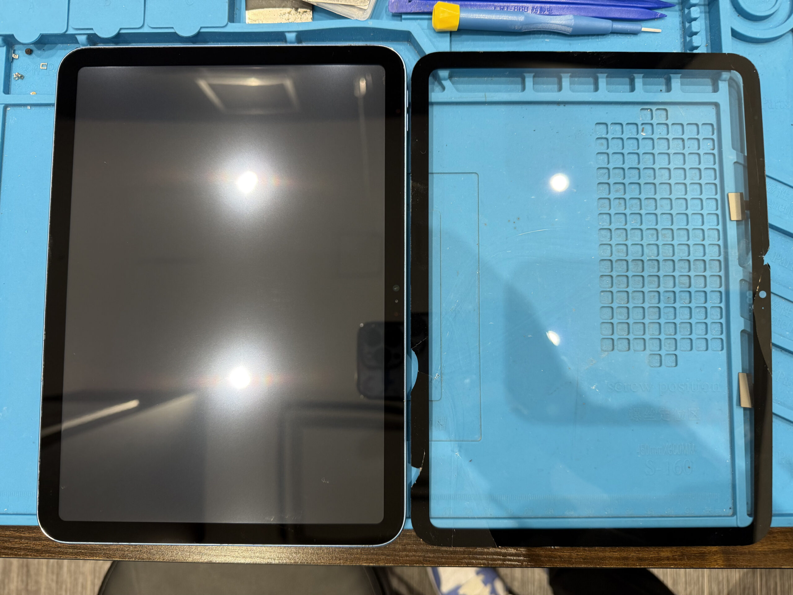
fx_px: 550
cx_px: 396
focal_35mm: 24
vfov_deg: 56.8
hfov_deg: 71.6
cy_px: 298
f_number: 1.78
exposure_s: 1/120
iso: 160
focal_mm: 6.76
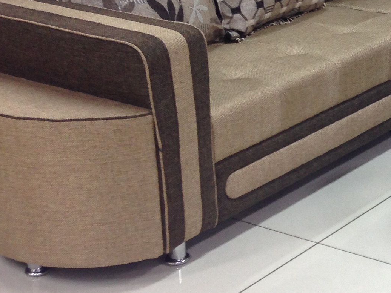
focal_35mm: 104
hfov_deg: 17.6
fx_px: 1175
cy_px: 29
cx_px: 517
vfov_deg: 14.1
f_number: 2.4
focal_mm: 4.12
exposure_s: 1/20
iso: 50
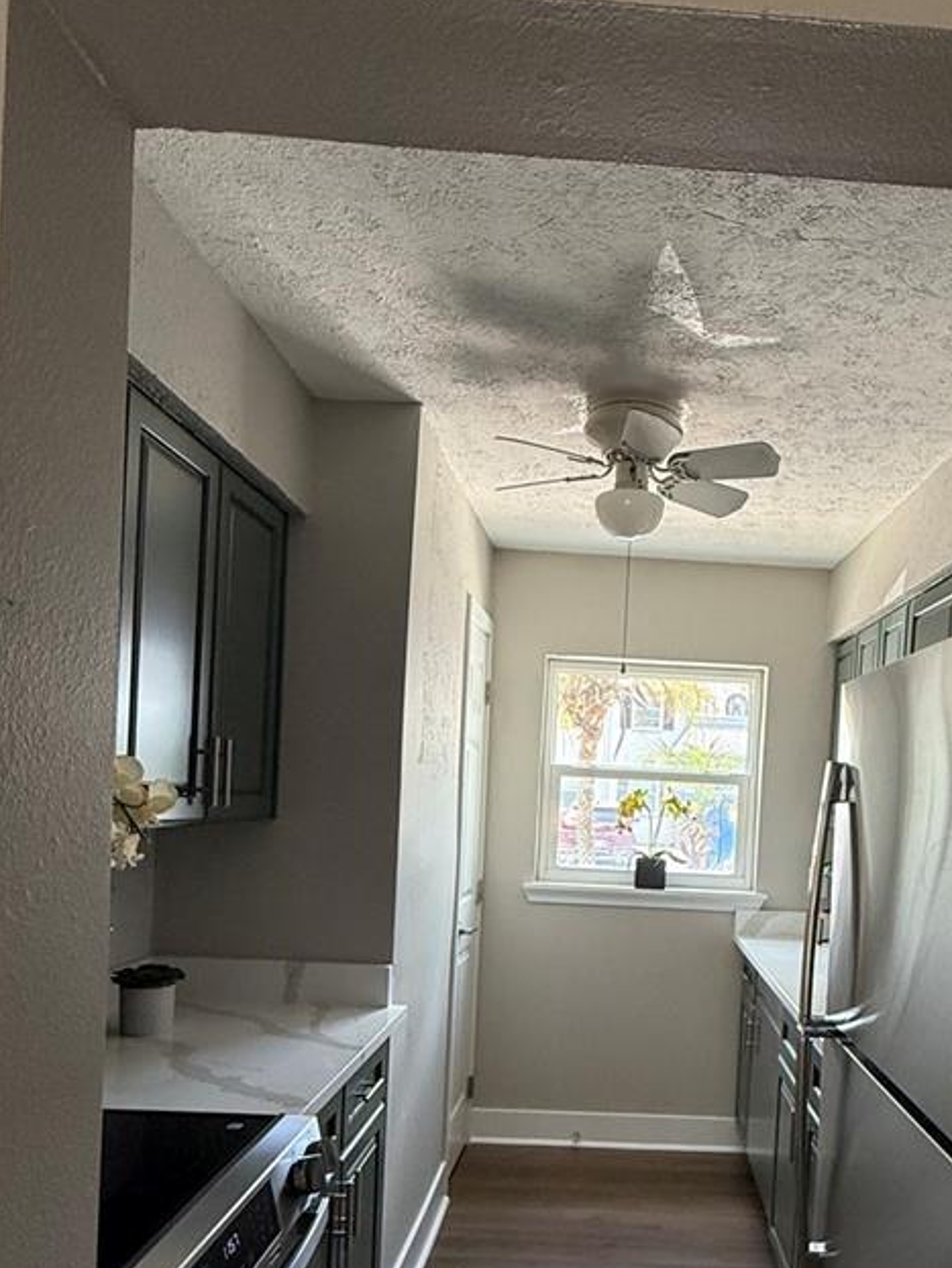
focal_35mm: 27
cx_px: 652
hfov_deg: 50.2
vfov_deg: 64.0
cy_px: 822
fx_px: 989
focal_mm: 2.22
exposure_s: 1/99
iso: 250
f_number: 2.2
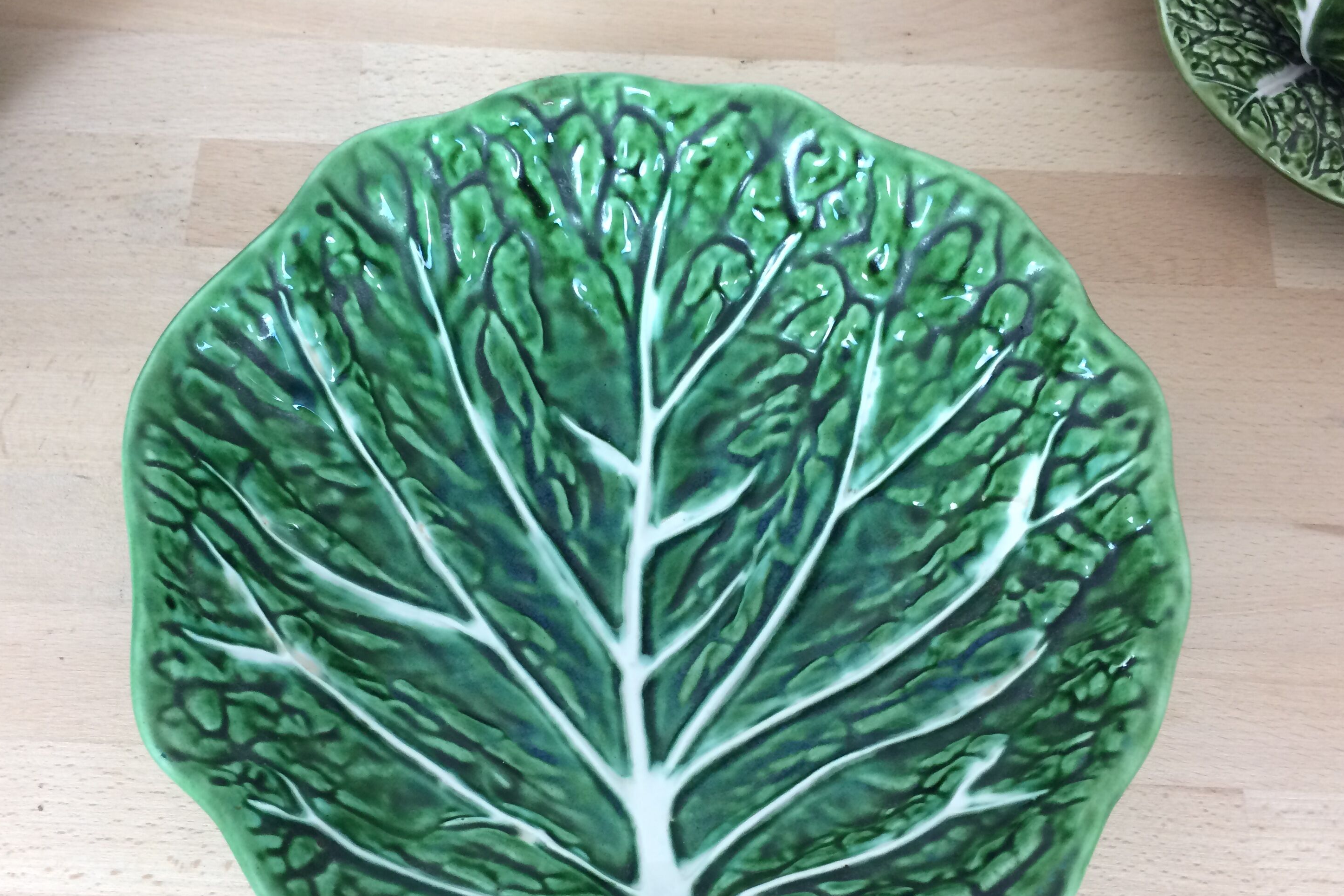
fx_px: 1269
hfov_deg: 55.8
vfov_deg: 38.7
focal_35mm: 34
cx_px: 636
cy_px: 540
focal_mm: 4.15
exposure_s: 1/33
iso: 125
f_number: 2.2
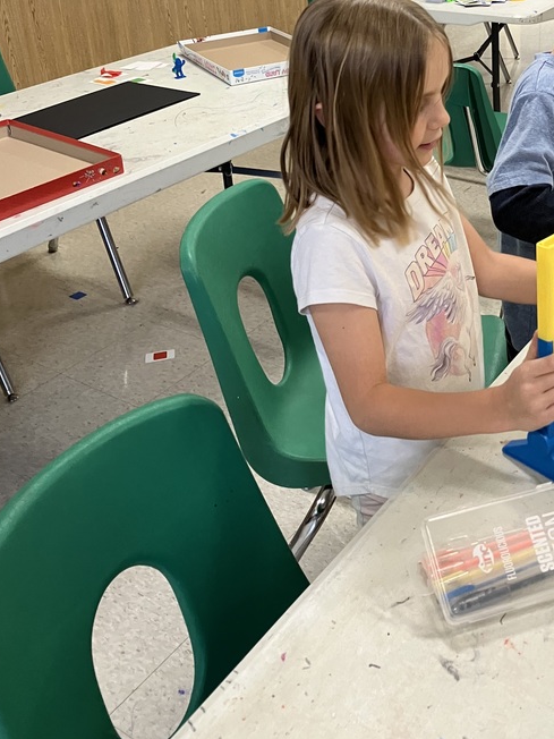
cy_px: 161
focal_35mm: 44
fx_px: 939
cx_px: 409
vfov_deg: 41.3
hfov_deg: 32.3
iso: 125
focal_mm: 3.99
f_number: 1.8
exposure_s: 1/60
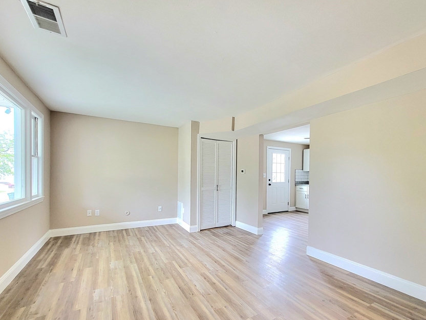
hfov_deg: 94.1
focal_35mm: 16
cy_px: 182
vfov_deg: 77.7
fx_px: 197
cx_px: 238
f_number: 2.2
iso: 250
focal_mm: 1.74
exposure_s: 1/60.2
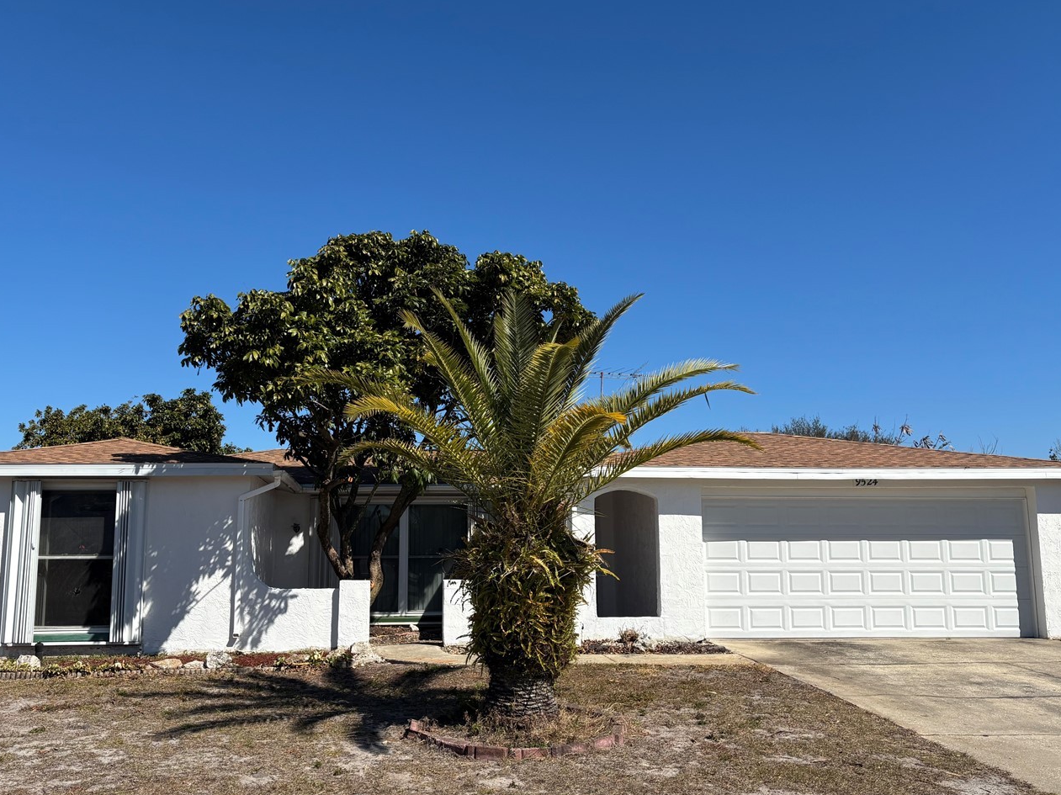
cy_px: 410
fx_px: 1011
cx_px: 475
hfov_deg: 55.3
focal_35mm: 33
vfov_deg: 42.9
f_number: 1.6
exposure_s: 1/4425
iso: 50
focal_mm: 5.96
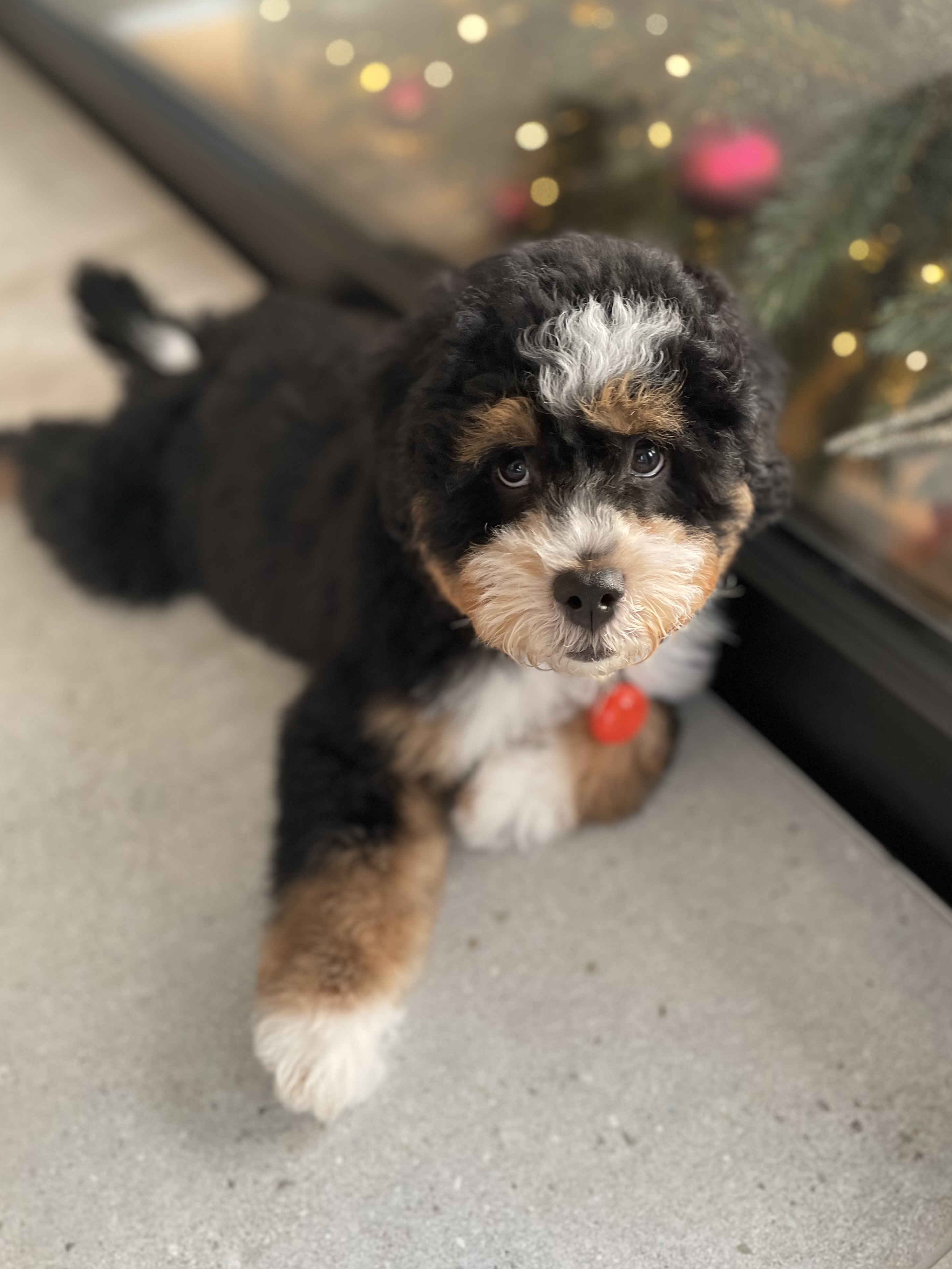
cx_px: 477
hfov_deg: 51.4
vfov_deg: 65.3
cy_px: 652
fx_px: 990
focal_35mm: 27
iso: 200
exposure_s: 1/50
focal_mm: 4.2
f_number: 1.6
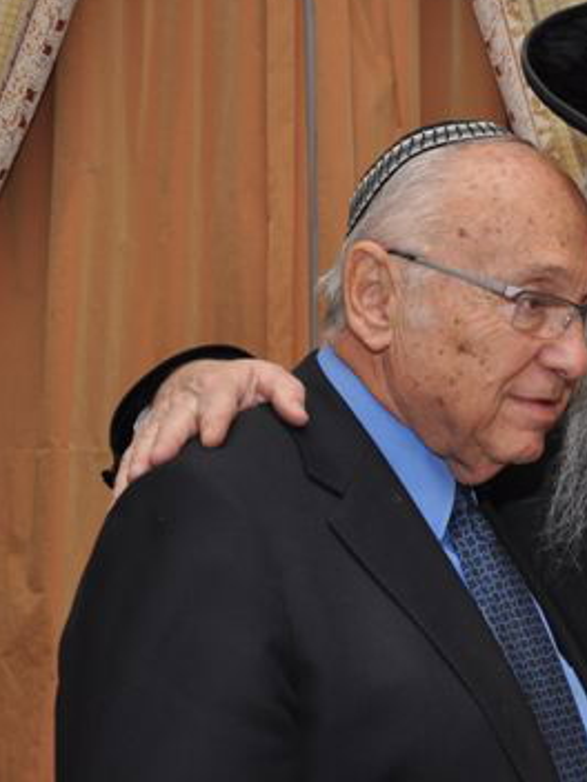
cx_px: 674
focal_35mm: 110
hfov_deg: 13.2
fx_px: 2487
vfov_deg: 17.9
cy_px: 385
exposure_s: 1/60
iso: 400
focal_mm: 42
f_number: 4.8
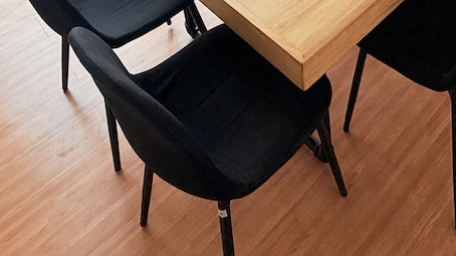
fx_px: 508
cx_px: 335
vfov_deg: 21.0
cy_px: -185
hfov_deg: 46.8
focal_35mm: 42
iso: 50
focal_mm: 2.22
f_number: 2.2
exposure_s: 1/331
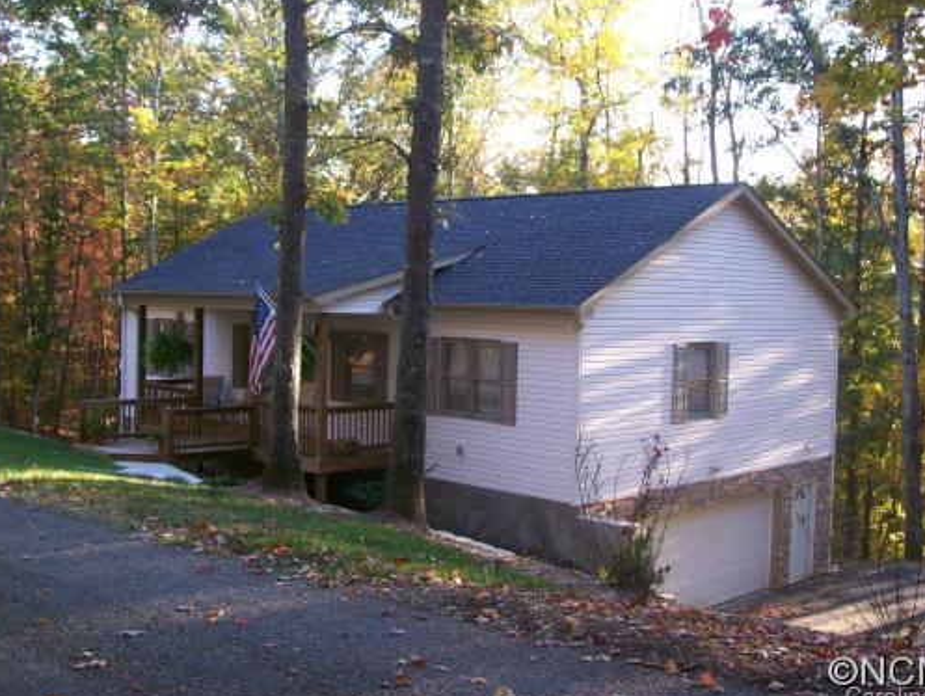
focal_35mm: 42
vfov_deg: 34.4
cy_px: 309
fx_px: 1124
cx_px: 519
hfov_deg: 44.7
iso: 80
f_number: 2.7
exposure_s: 1/68.9
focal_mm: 6
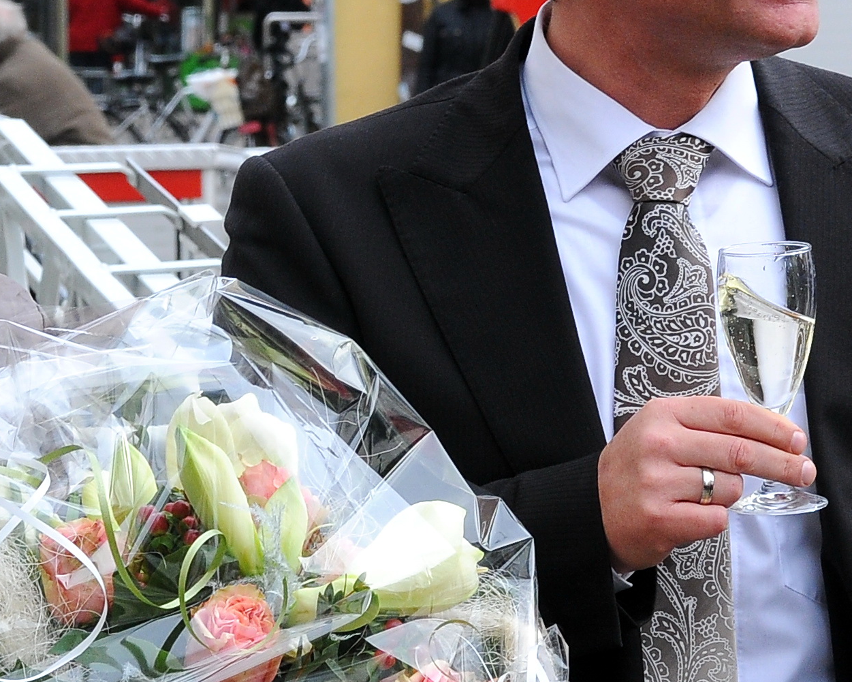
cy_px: 309
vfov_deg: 6.4
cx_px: 154
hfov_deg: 8.0
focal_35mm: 241
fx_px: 6078
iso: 400
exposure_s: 1/200
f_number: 7.1
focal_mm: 50
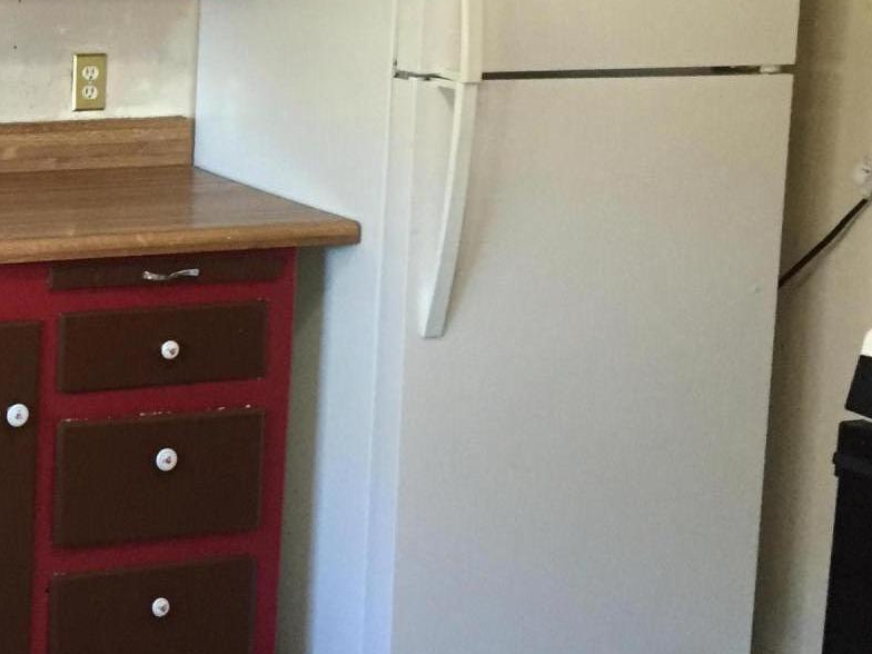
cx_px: -170
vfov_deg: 19.5
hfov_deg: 24.0
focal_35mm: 74
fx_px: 1864
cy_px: 60
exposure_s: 1/30
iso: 160
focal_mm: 4.15
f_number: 2.2
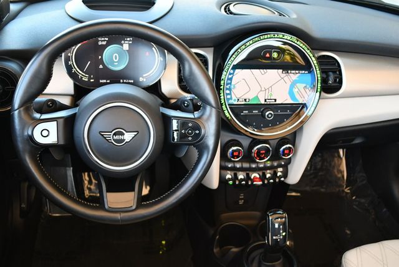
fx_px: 399
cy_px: 134
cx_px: 200
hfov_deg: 53.1
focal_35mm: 36
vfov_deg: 36.9
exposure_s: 1/200
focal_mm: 18
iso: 800
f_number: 3.5
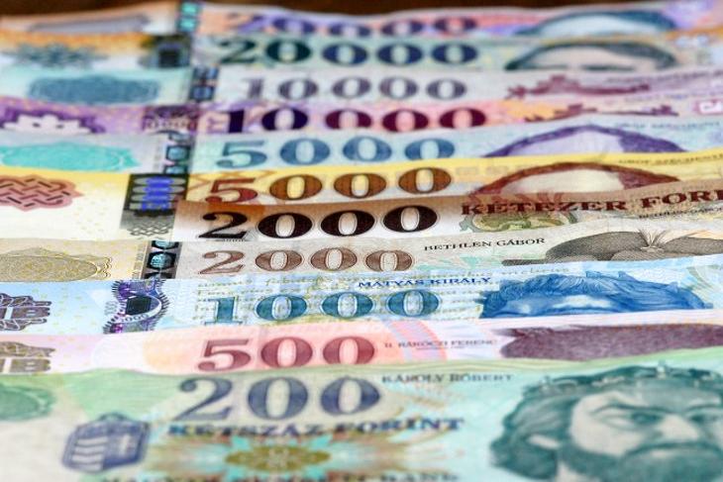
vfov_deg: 8.7
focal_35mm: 158
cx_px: 362
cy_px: 241
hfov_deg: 13.0
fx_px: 3164
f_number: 14
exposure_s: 1/125
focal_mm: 105
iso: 1600
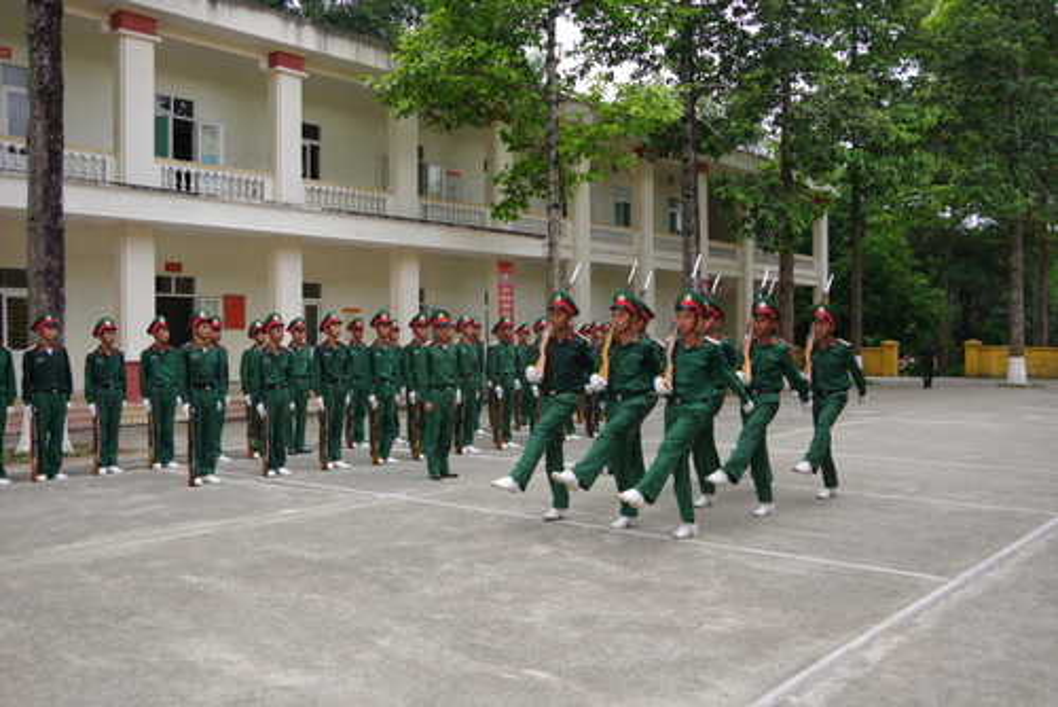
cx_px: 529
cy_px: 354
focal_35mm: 31
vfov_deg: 42.4
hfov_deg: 60.3
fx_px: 912
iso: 200
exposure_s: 1/180
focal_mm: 21
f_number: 4.5
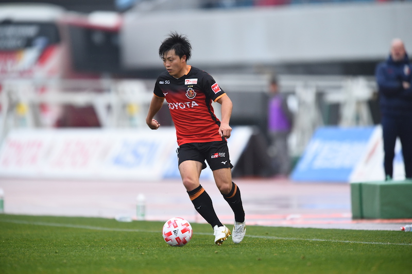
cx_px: 206
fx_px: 6289
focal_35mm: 550
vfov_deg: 2.5
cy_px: 137
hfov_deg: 3.8
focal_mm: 550
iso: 2000
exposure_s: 1/1250
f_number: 4
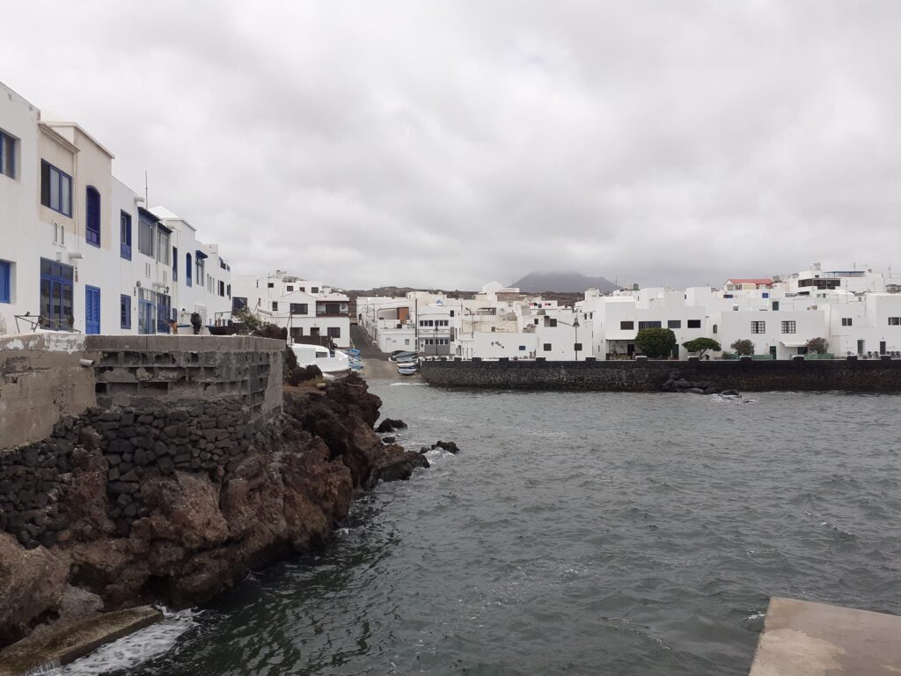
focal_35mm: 27
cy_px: 338
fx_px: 703
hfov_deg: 65.3
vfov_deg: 51.4
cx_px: 450
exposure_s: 1/3145
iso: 40
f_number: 1.9
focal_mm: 3.6
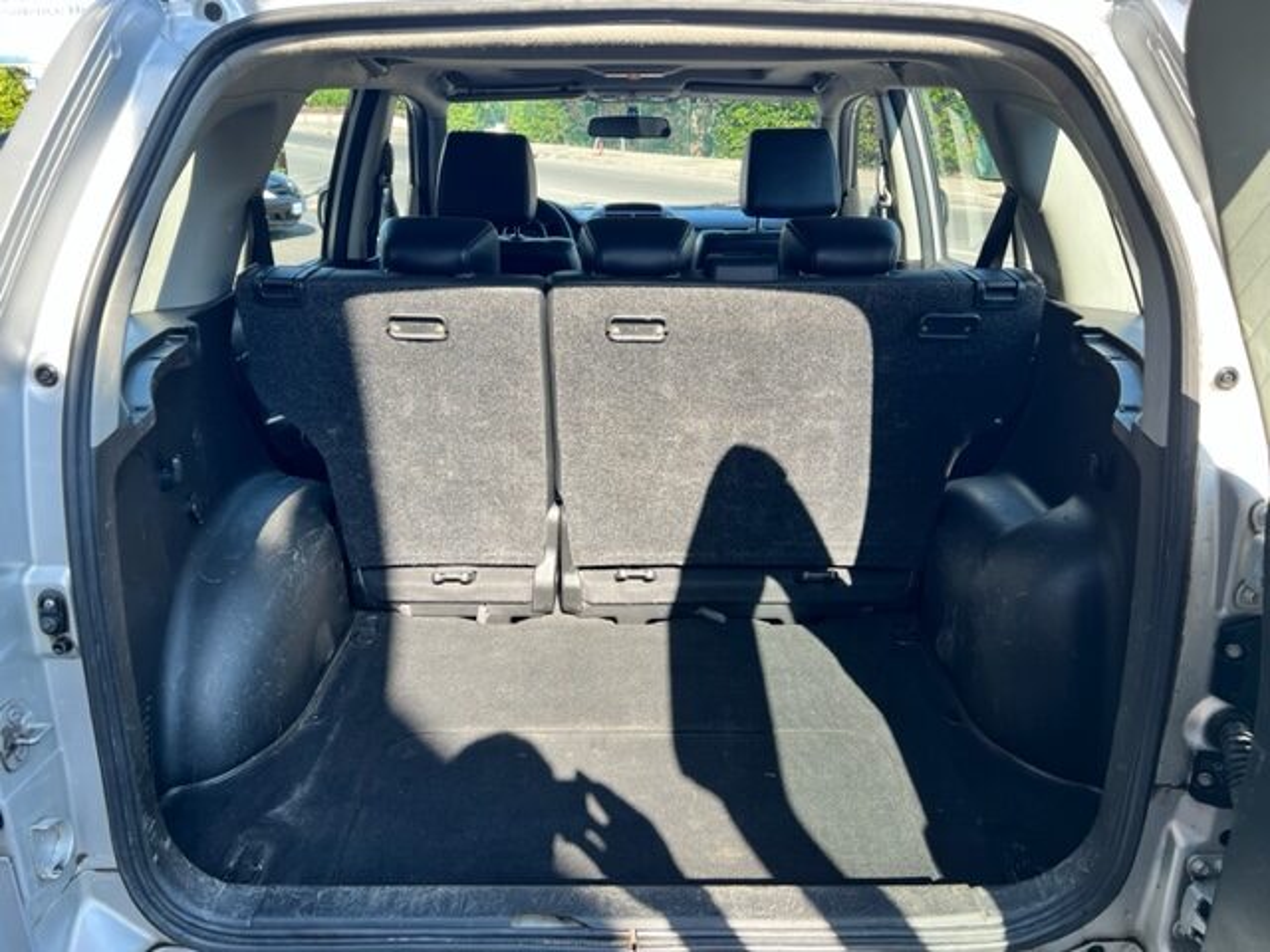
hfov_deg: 67.3
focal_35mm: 26
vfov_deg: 53.1
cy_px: 476
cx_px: 635
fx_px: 954
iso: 50
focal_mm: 5.7
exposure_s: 1/349
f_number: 1.5
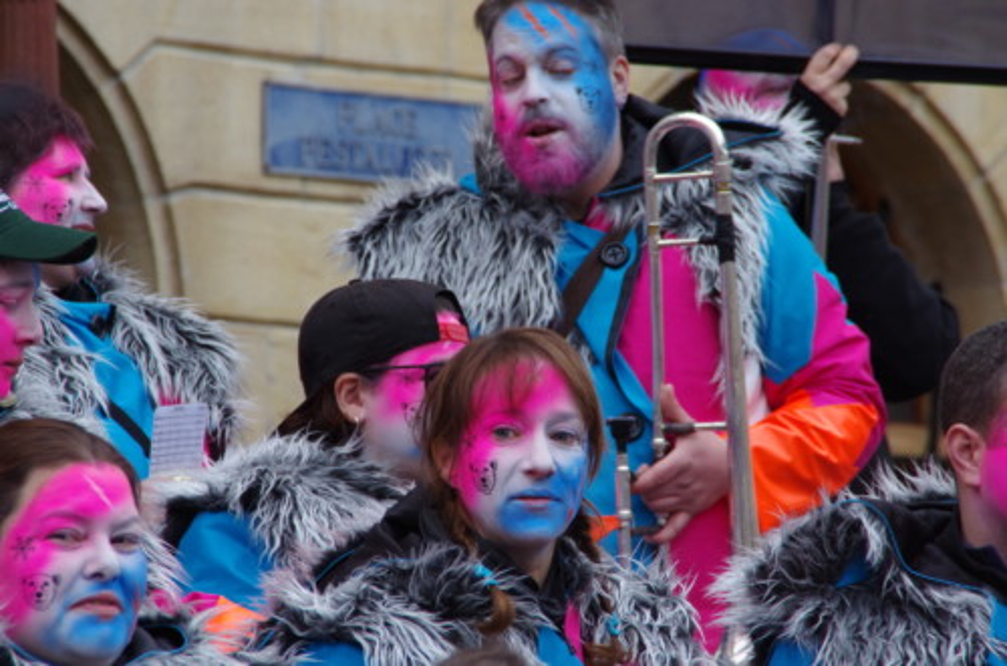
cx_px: 504
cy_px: 333
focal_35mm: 300
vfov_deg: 4.6
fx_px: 8373
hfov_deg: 6.9
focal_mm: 200
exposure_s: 1/250
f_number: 10
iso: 1600
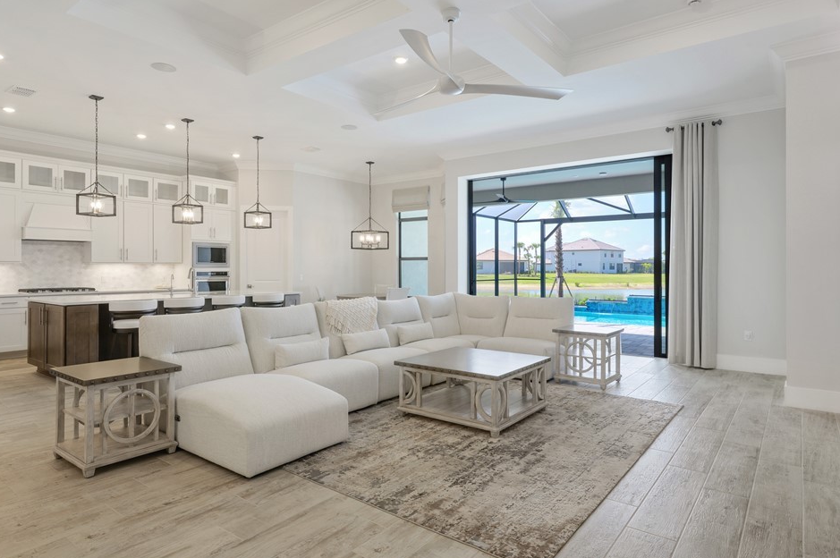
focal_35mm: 22
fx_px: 513
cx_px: 419
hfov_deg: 78.6
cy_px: 264
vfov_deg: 57.1
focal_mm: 19
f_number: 10
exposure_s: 1/10
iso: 320
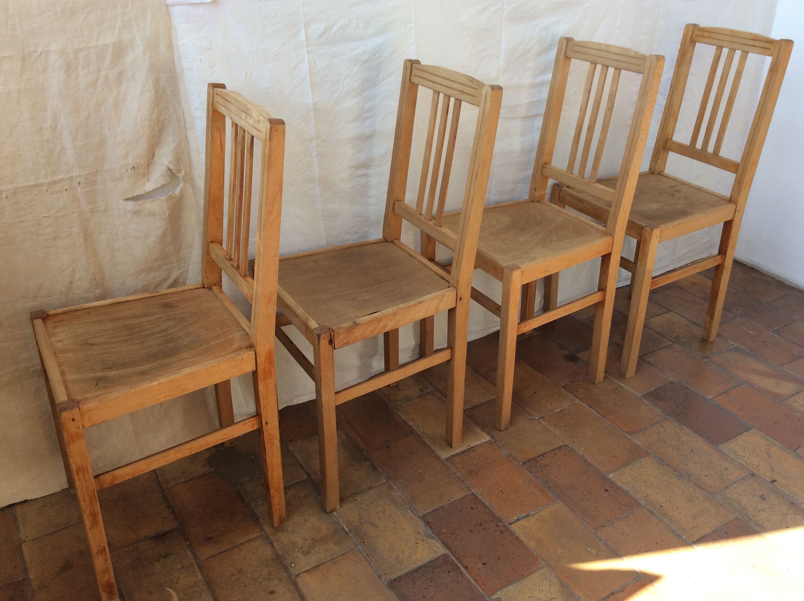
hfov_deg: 56.9
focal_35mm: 32
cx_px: 402
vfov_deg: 44.1
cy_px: 300
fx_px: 742
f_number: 2.4
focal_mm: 3.3
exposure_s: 1/132
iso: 32
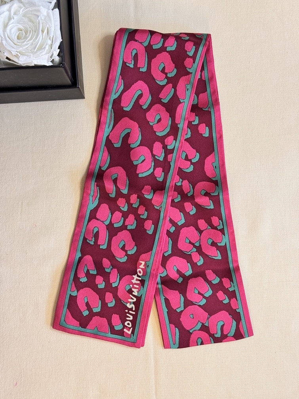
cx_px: 150
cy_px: 200
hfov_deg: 30.3
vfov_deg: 39.7
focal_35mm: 48
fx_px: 553
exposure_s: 1/56
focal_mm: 6.76
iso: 250
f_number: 1.78
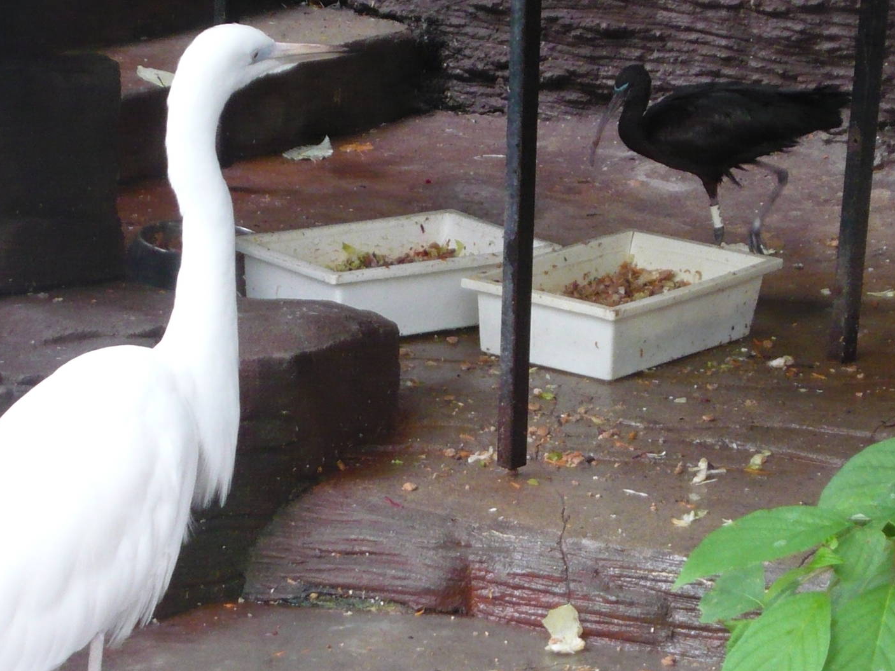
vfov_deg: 8.2
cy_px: 300
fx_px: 4705
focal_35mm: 182
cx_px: 494
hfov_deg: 10.9
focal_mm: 16.5
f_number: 5.1
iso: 400
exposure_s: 1/50
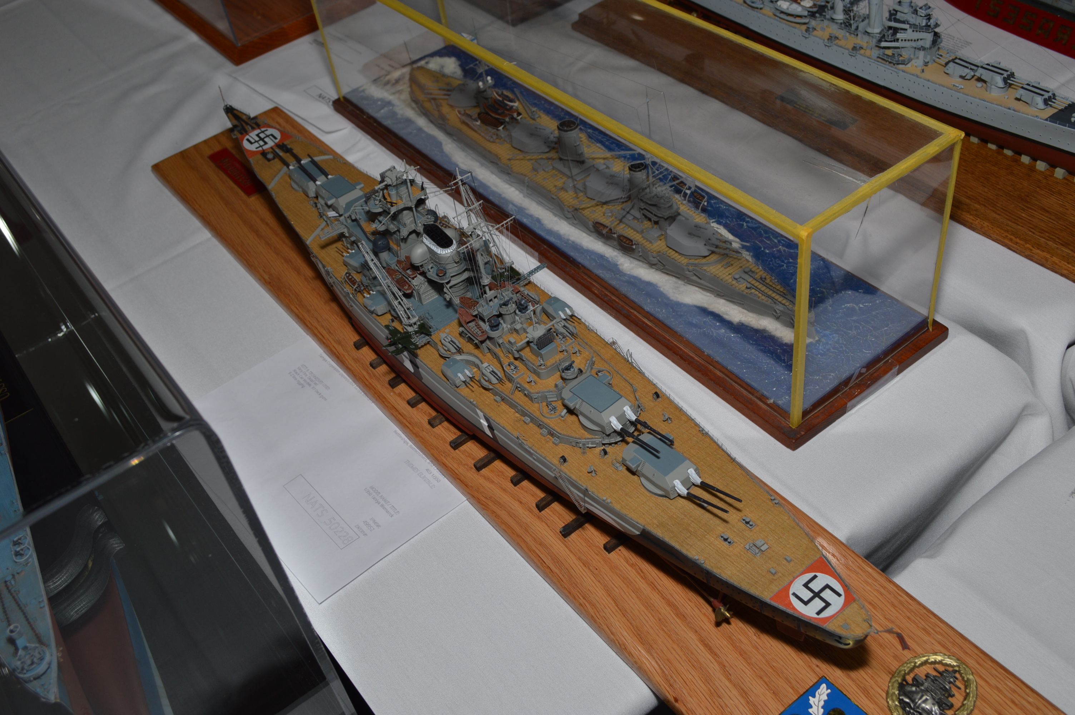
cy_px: 358
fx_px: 1074
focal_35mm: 36
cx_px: 538
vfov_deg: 36.8
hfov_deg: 53.2
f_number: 8
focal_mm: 24
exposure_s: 1/60
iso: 100
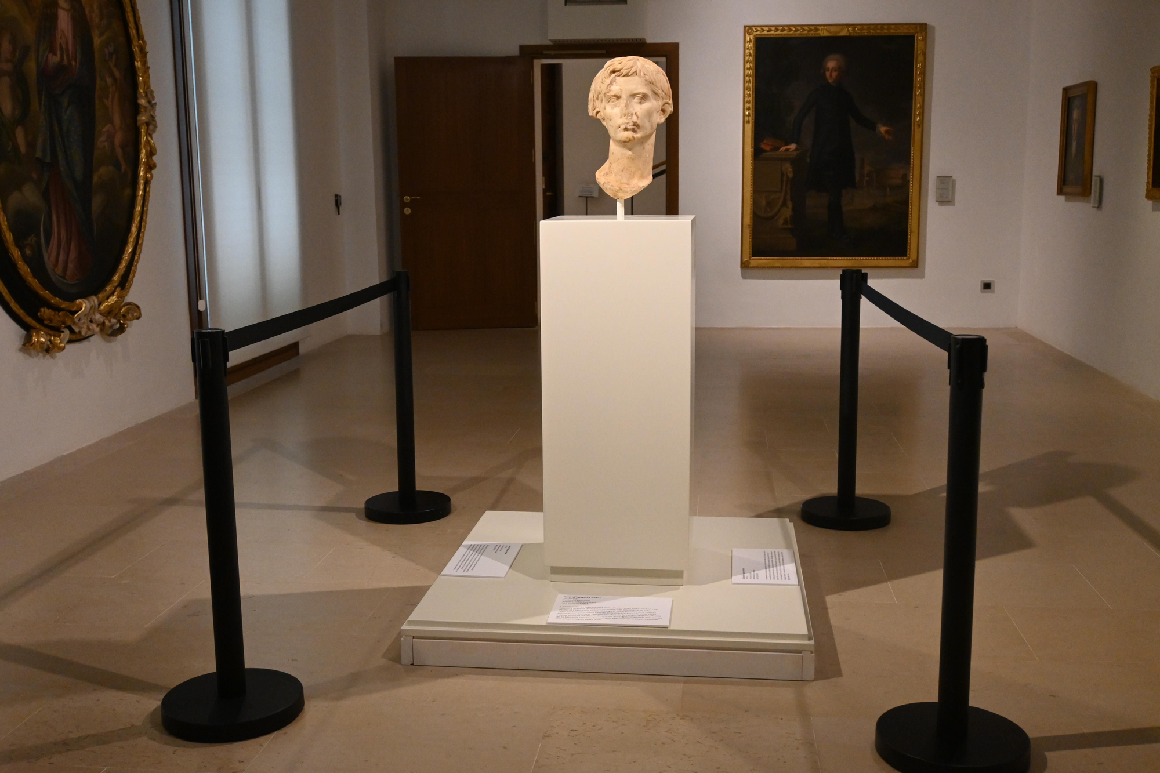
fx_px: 1184
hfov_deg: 52.2
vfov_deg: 36.2
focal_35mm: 37
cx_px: 580
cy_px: 386
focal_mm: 24.5
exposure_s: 1/125
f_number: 4.2
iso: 2800
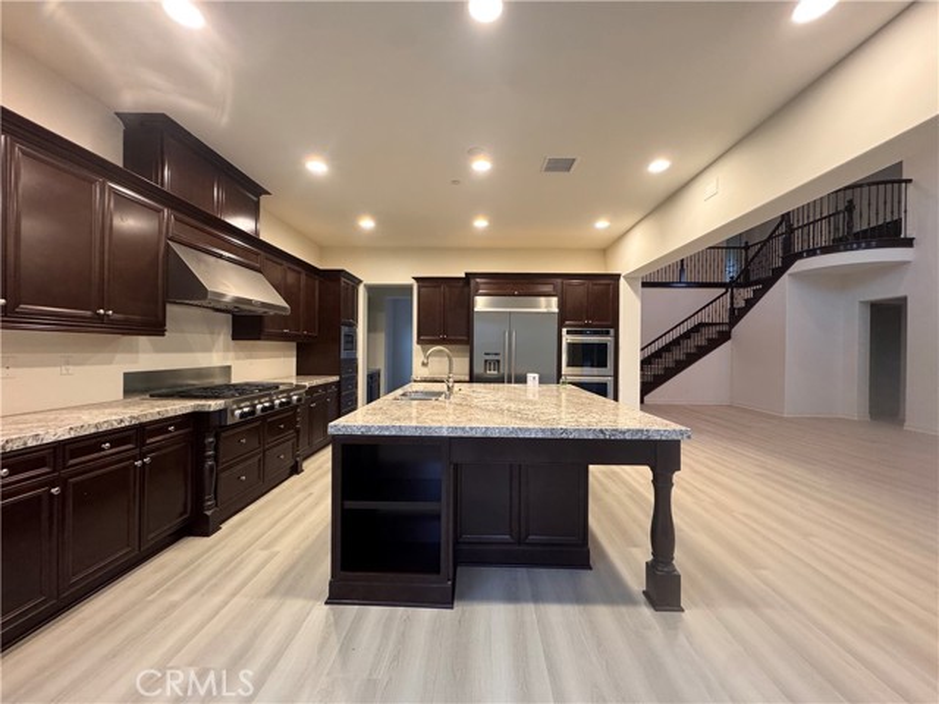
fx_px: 380
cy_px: 352
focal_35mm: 14
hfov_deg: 102.1
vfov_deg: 85.7
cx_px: 470
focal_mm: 2.22
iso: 320
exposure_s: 1/60
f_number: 2.2
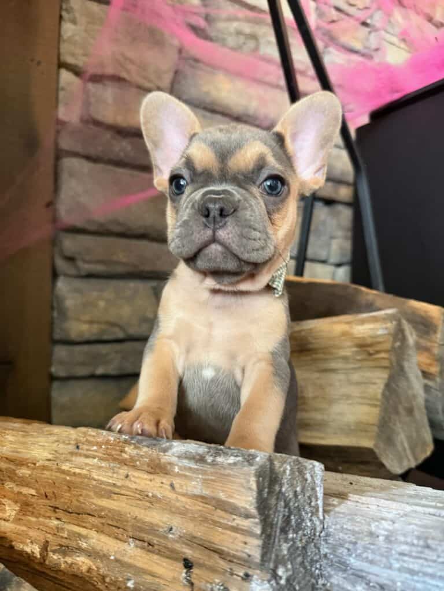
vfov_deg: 71.6
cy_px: 296
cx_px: 222
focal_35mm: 24
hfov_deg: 56.8
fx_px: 410
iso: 640
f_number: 1.78
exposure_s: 1/60
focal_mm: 6.76
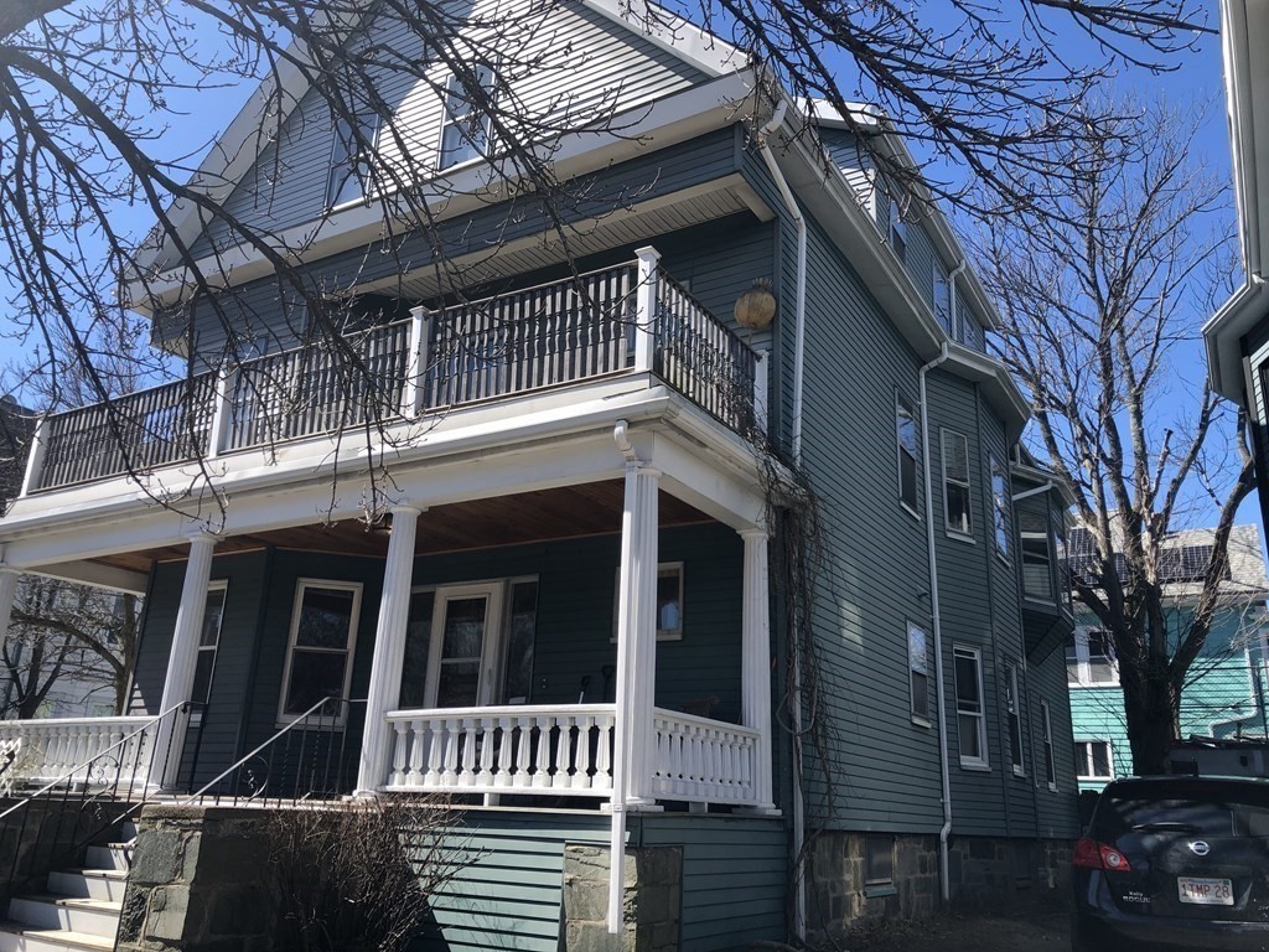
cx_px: 634
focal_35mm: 28
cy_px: 476
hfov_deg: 63.4
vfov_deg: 49.7
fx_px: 1026
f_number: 1.8
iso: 20
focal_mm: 3.99
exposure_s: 1/934
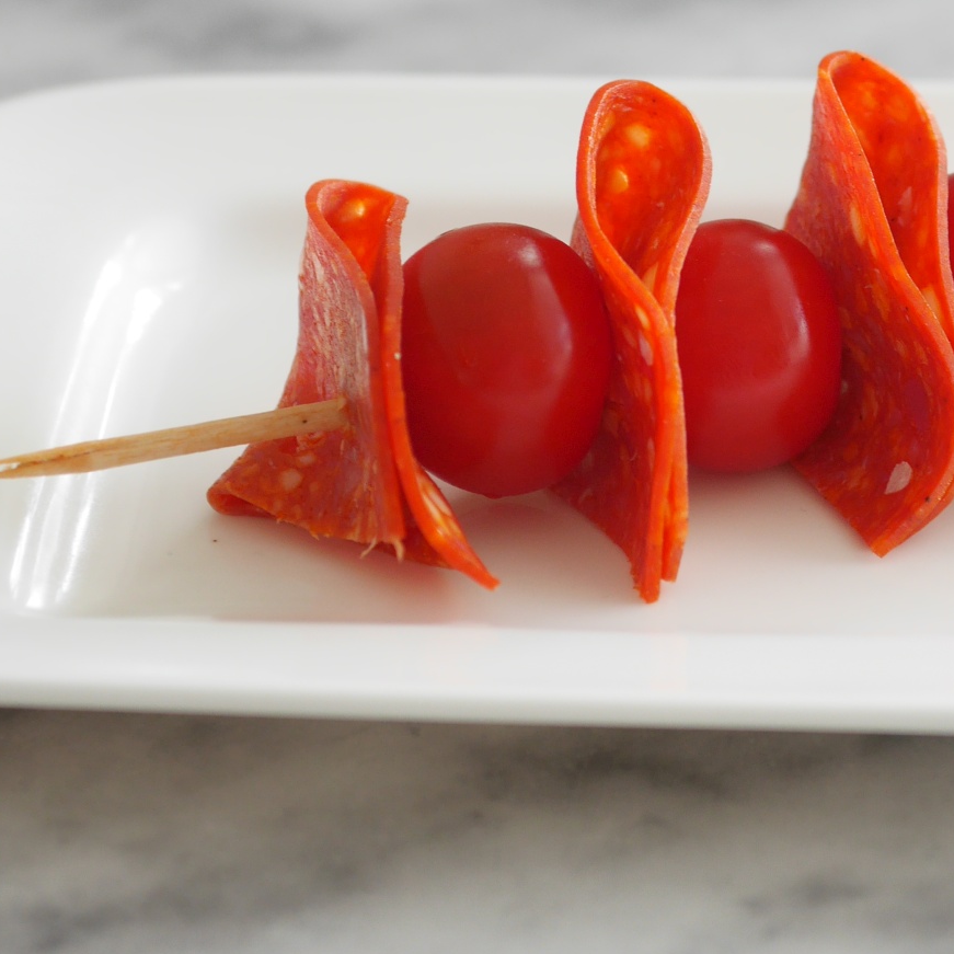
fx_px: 7296
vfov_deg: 7.5
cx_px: 738
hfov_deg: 7.5
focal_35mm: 234
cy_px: 274
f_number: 2.8
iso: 320
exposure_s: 1/125
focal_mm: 60
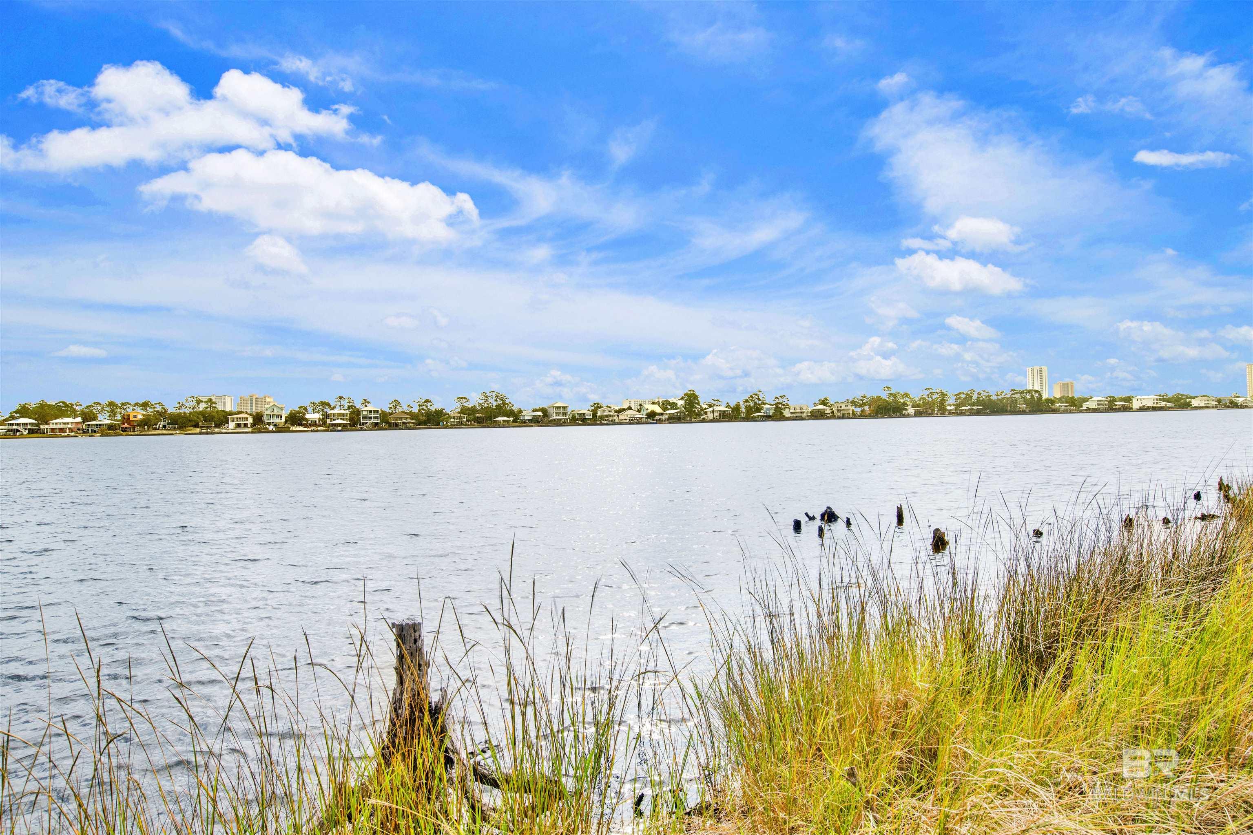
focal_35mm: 20
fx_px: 696
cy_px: 418
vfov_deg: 61.9
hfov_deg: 84.0
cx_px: 626
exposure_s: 1/320
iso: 200
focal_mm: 20
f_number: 11
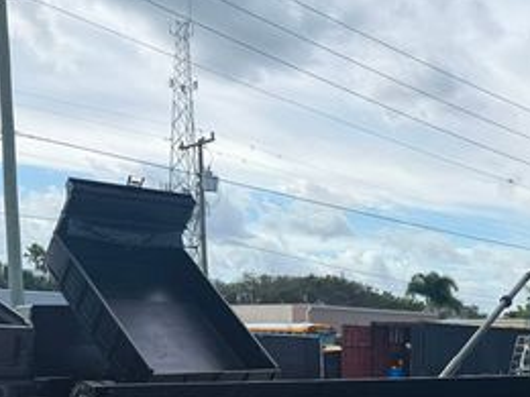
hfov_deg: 30.7
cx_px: 510
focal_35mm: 59
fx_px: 903
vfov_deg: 23.2
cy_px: 446
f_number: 1.78
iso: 80
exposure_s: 1/2801
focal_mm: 6.76
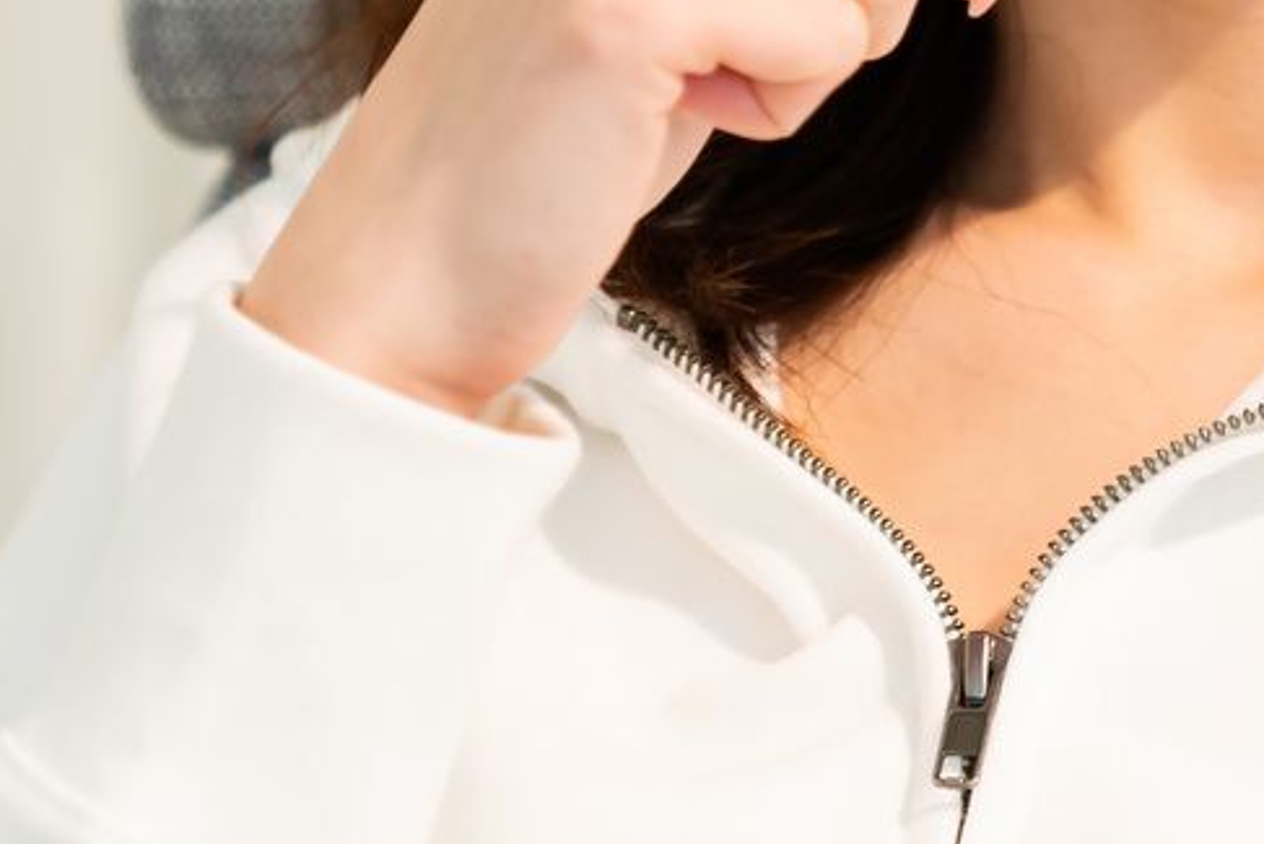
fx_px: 9693
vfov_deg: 5.0
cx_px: 506
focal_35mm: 276
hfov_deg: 7.5
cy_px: -208
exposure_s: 1/100
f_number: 2.8
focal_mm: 70
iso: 400
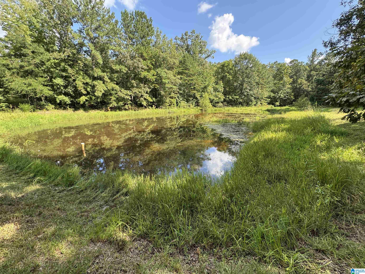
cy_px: 137
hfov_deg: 102.1
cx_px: 182
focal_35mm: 14
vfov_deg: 85.7
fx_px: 148
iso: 40
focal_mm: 2.22
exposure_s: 1/249
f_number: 2.2
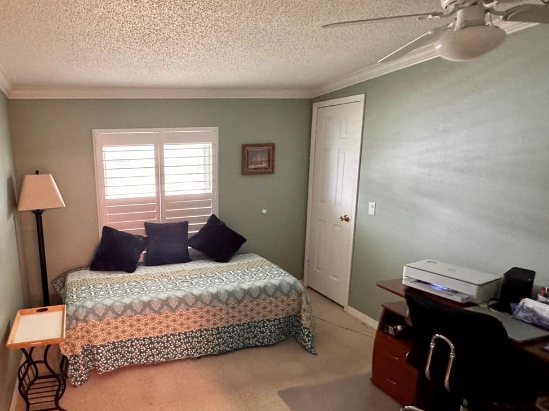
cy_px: 221
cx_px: 157
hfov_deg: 70.4
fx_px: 365
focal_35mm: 23
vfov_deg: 58.8
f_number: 2.2
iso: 1000
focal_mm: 2.22
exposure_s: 1/60
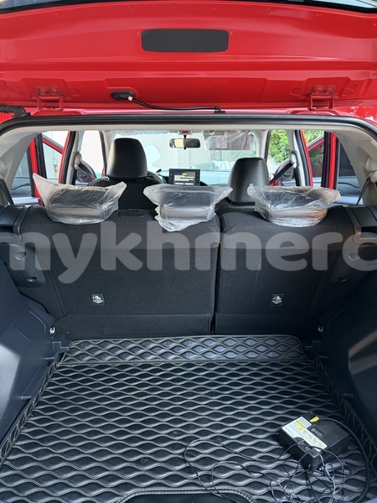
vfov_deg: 71.6
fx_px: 349
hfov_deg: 56.8
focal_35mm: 24
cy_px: 252
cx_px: 188
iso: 800
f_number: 1.78
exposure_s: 1/60
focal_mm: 6.76
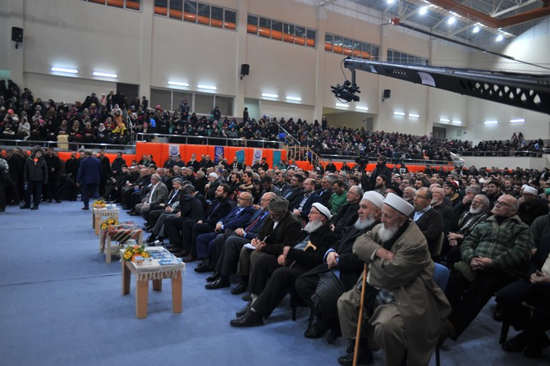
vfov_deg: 35.0
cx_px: 275
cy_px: 183
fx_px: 580
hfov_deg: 50.7
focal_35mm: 38
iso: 320
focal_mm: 38
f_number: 2.8
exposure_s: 1/60
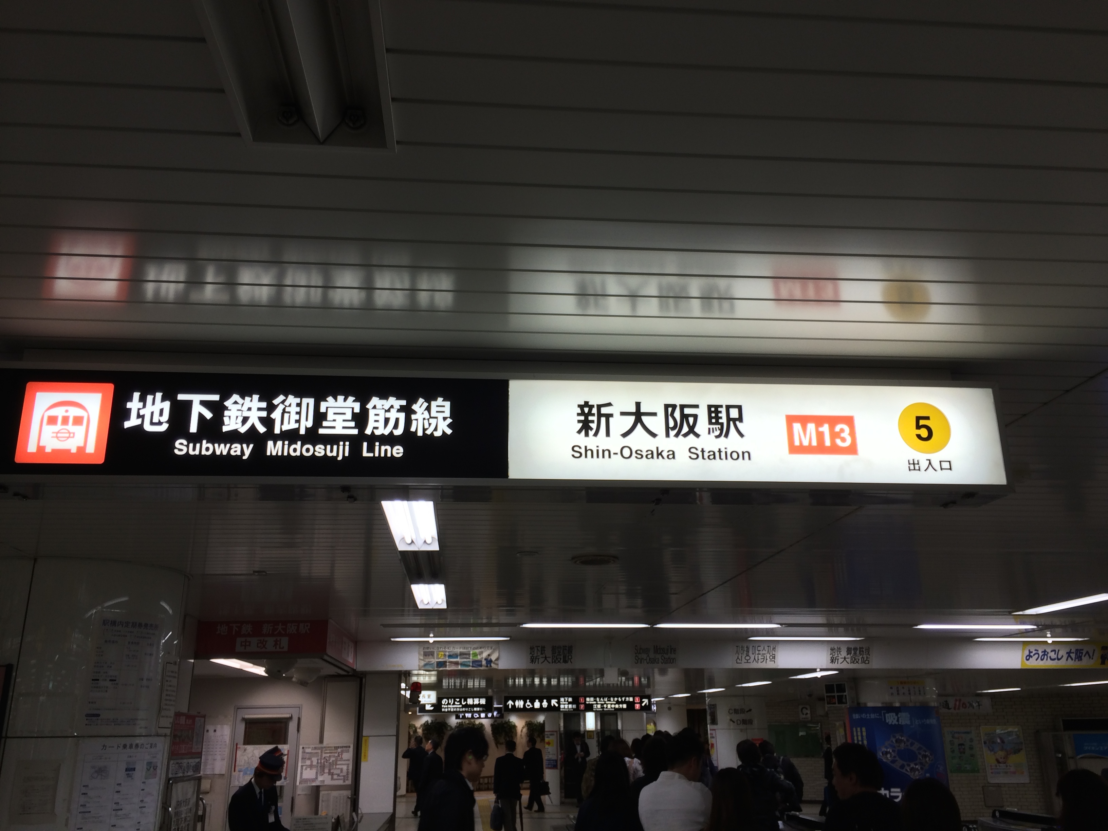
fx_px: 960
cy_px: 416
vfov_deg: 46.8
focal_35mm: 30
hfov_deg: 60.0
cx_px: 554
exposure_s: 1/60
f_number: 2.2
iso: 50
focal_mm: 4.12
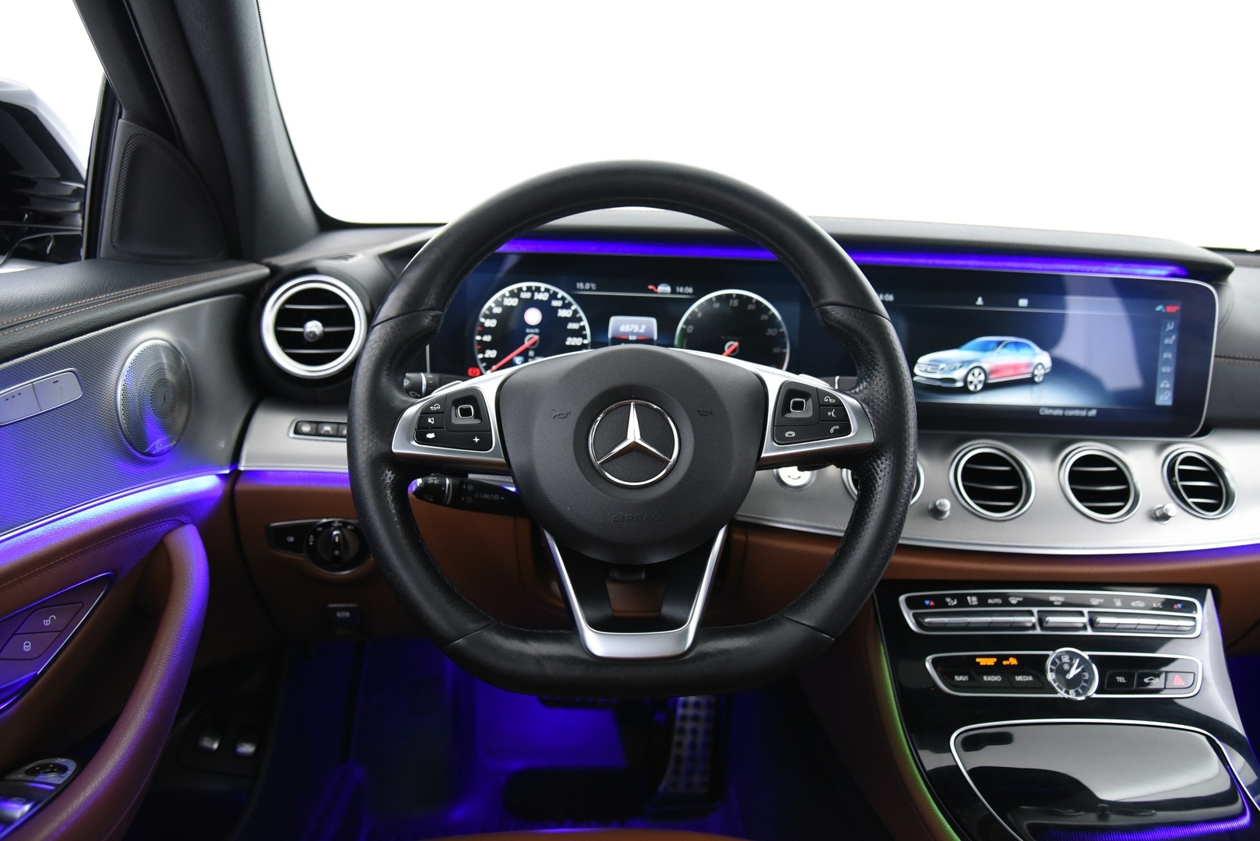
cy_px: 420
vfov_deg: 46.4
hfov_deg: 65.5
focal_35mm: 28
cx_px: 630
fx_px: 980
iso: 4000
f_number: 4
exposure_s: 1/20
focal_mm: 28
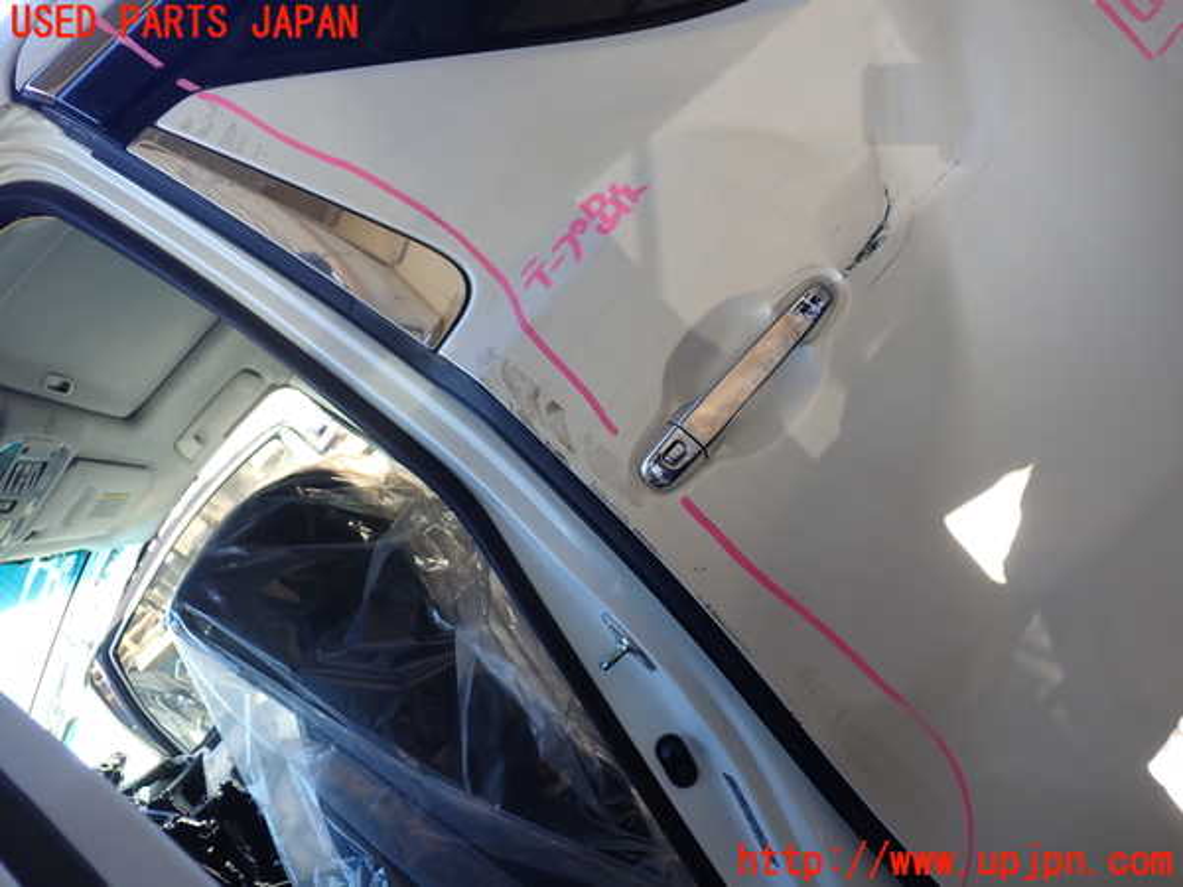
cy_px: 444
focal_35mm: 30
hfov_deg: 60.0
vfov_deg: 46.8
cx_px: 592
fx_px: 1025
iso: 100
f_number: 2.3
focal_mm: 5.4
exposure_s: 1/100
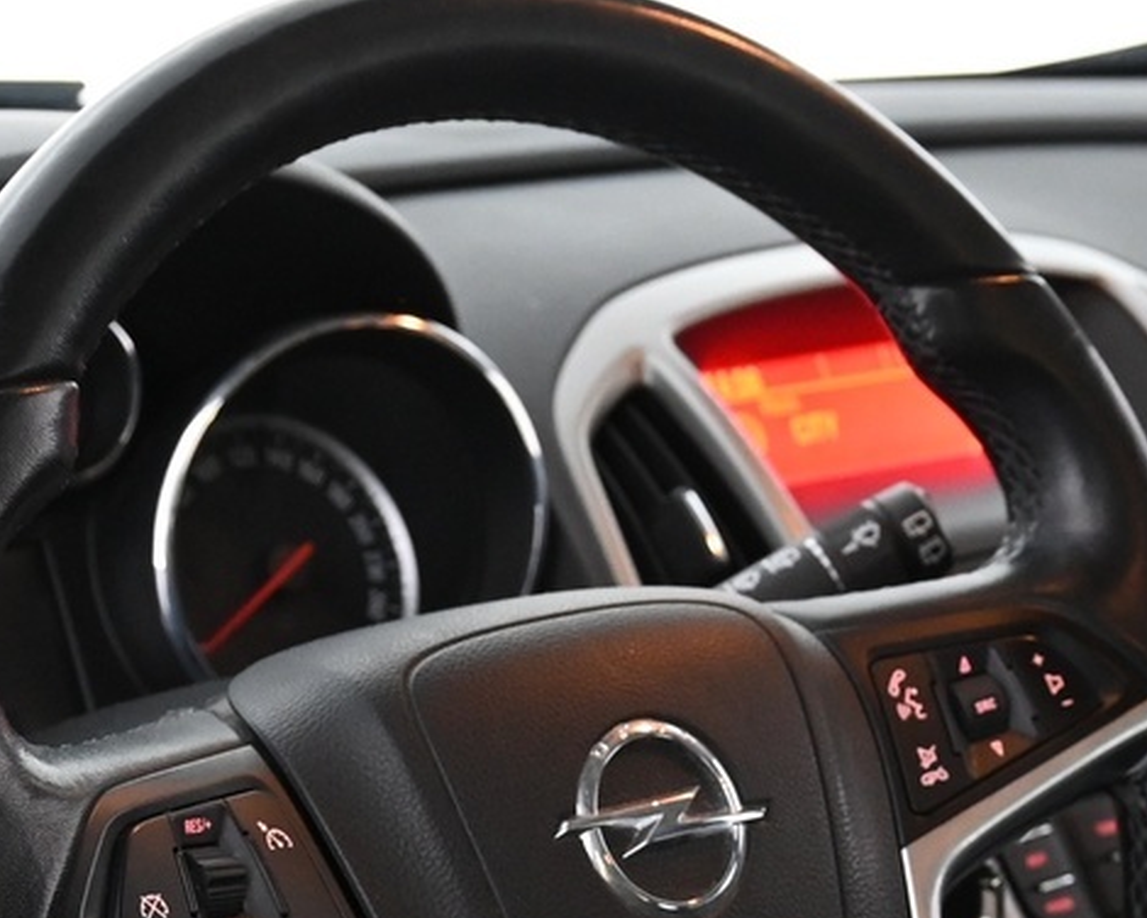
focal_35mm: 97
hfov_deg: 19.7
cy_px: 945
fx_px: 3293
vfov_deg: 15.5
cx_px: 669
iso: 1800
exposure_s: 1/30
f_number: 3.8
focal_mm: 20
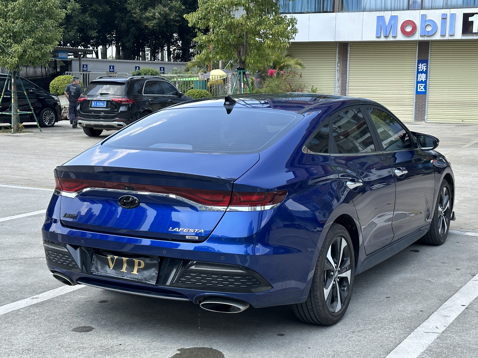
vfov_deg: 27.5
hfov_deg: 36.2
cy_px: 174
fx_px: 732
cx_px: 239
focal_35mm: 53
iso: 64
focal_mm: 6.86
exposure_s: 1/980
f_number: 1.78
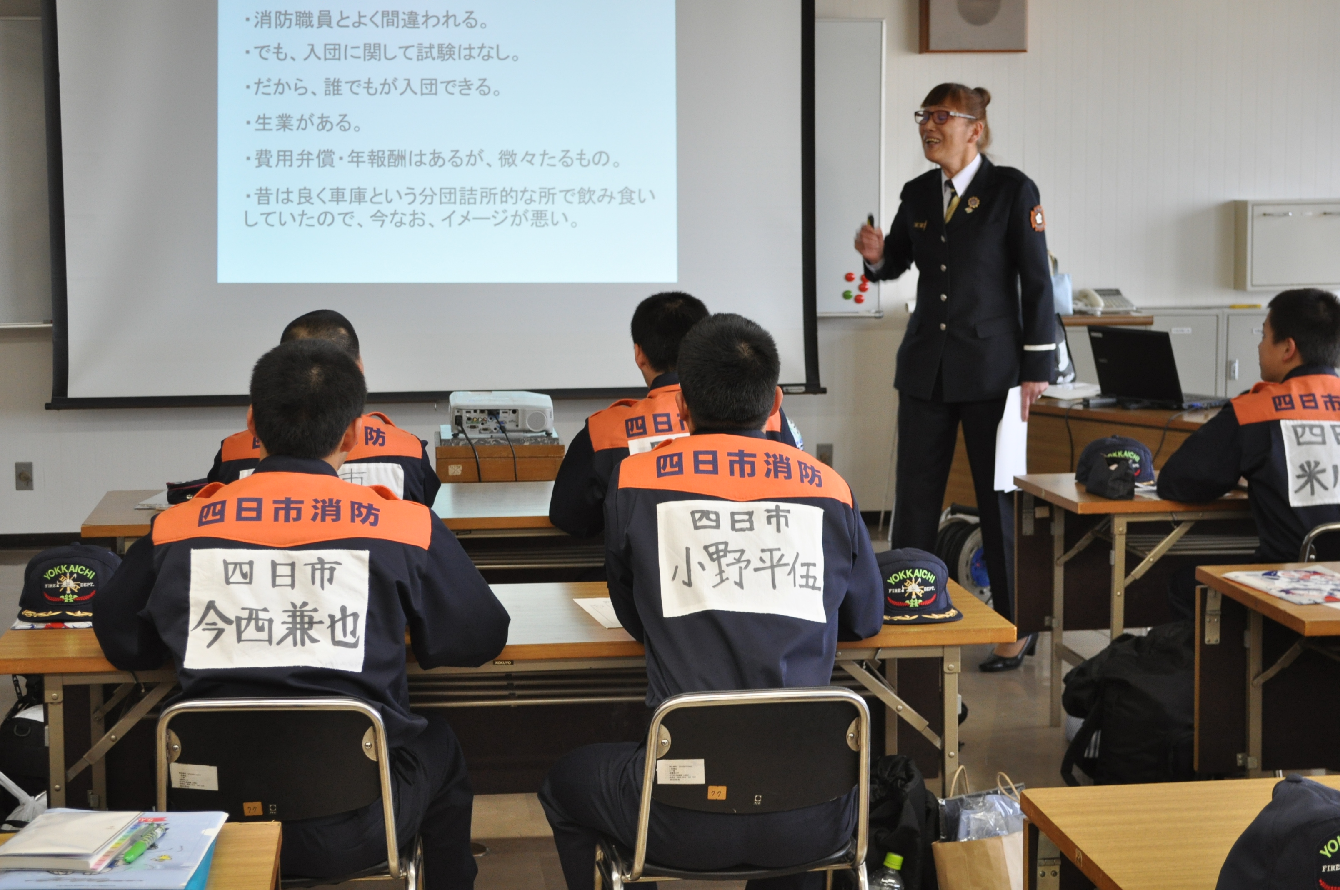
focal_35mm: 60
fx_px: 2231
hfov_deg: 33.4
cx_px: 670
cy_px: 445
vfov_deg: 22.6
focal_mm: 40
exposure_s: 1/80
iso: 800
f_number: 5.6
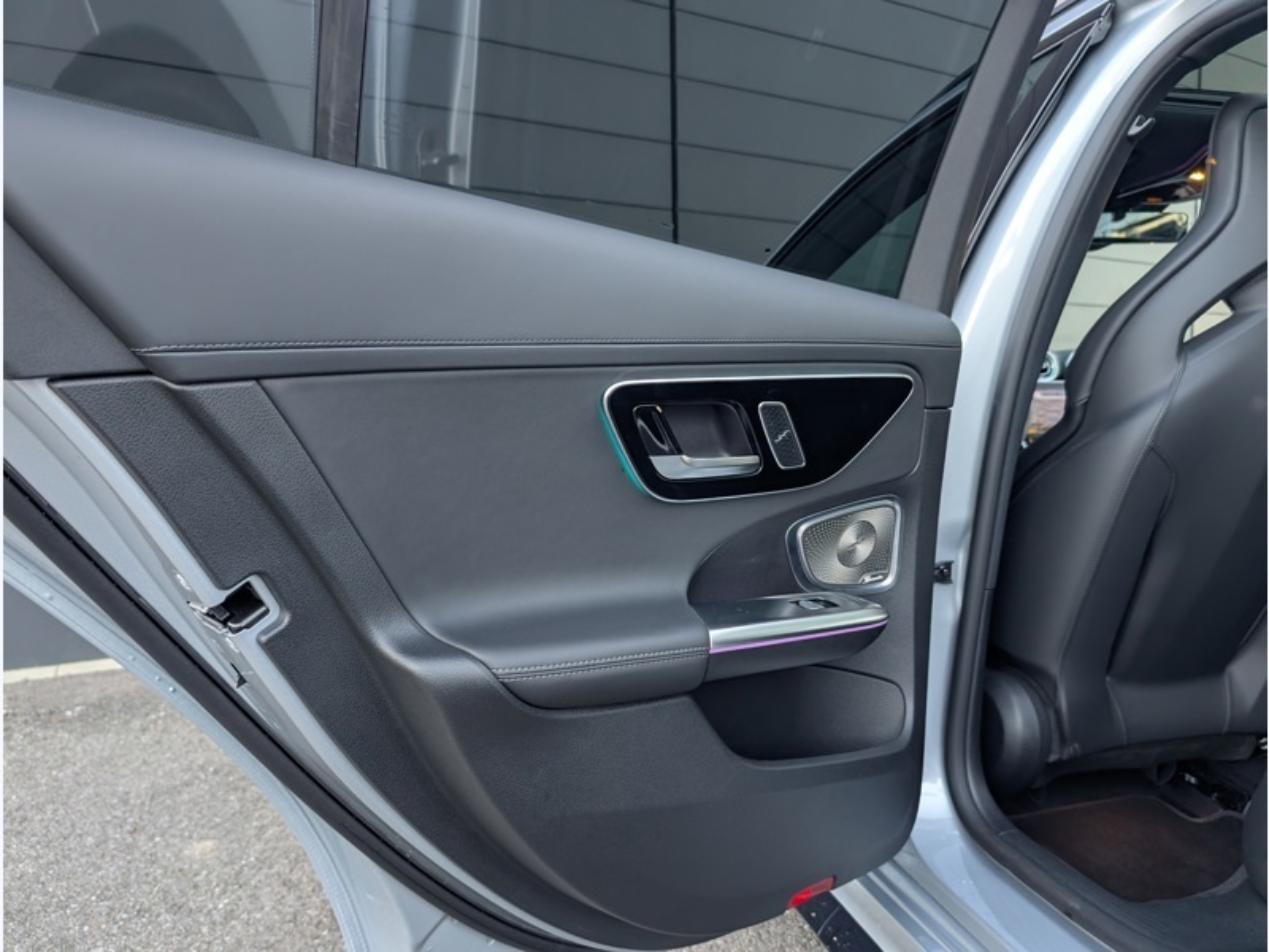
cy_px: 476
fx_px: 880
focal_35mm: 24
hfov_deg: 71.6
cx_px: 634
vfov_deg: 56.8
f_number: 1.68
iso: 188
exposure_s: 1/113
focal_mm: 6.9
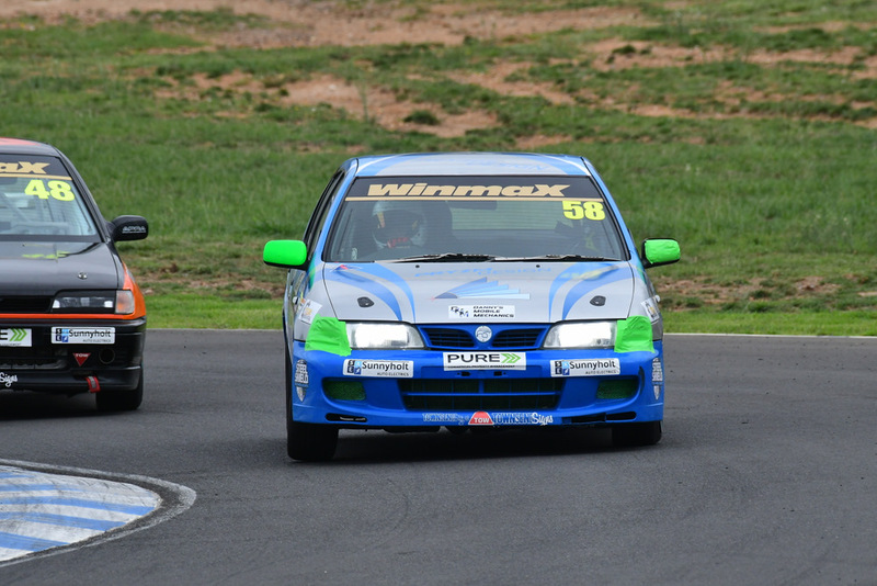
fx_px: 18276
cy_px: 293
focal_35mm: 750
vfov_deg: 1.8
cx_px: 438
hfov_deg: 2.7
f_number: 11
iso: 800
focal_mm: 500
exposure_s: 1/640
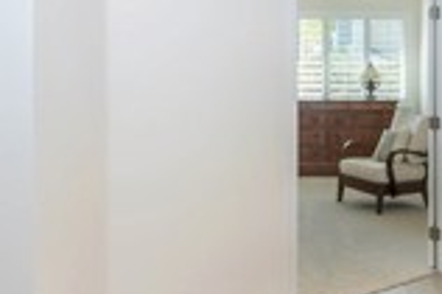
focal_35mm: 65
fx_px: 797
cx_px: 291
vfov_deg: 20.6
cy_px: 59
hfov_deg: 30.8
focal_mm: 16
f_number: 6.3
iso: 250
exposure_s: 1/50
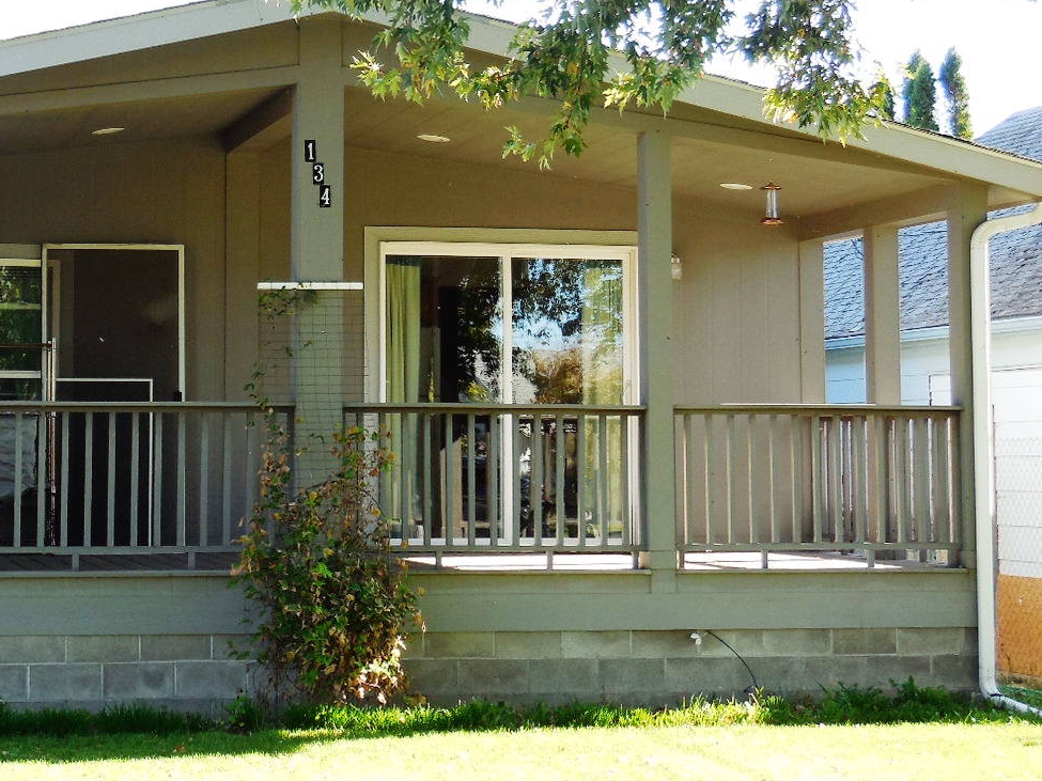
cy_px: 241
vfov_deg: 16.9
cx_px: 217
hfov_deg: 22.2
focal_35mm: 87
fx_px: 2619
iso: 125
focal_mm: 9.4
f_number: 4
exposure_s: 1/100
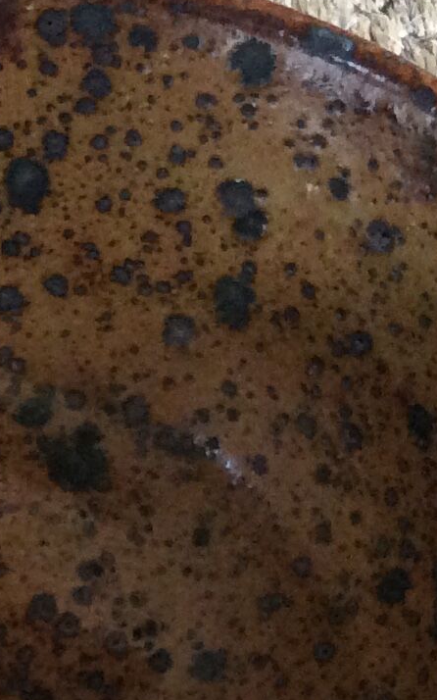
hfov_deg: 10.4
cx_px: -171
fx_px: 2345
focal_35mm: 123
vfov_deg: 16.5
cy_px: 766
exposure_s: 1/25
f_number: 2.4
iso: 200
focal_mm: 3.3
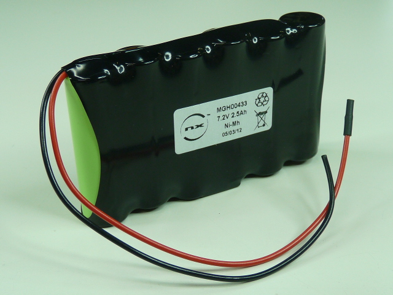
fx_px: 636
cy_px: 148
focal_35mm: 56
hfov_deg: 34.3
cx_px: 196
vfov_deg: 26.1
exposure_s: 1/50
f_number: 3
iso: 100
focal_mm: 5.6
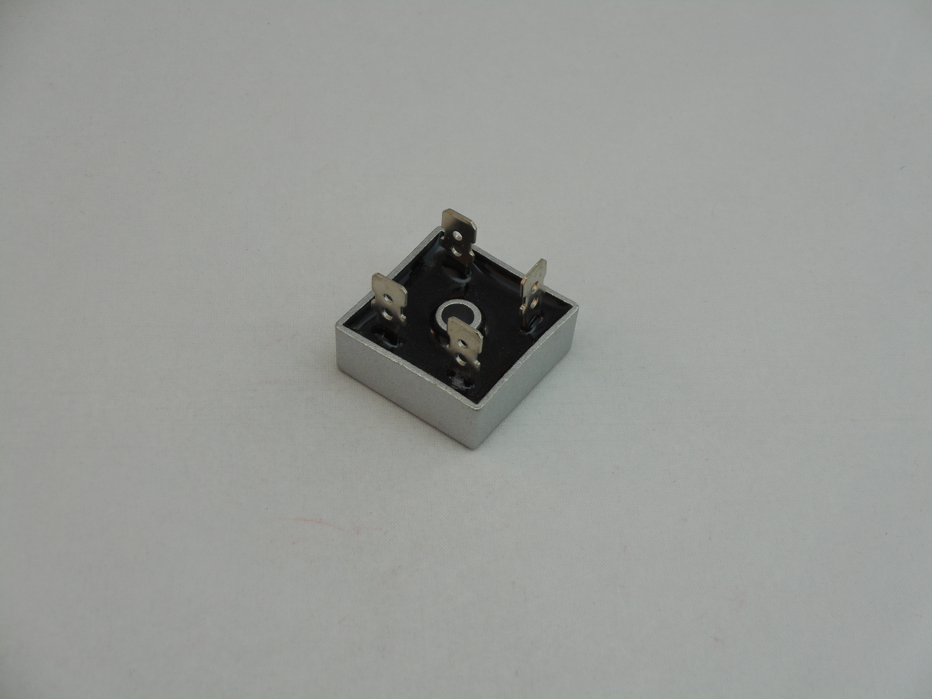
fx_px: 2396
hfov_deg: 22.0
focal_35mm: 89
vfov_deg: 16.6
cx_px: 466
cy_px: 350
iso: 125
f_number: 5.6
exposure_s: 1/60
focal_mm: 15.9
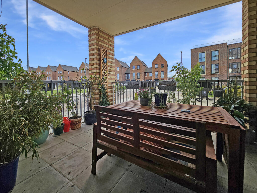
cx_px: 128
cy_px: 96
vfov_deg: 89.9
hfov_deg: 106.2
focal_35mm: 13
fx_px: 97
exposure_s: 1/1387
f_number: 2.2
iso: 50
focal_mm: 2.2
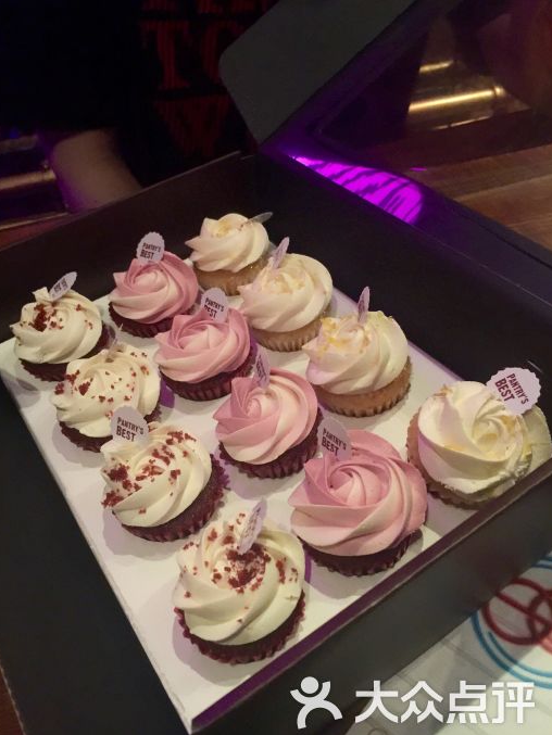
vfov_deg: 59.9
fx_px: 638
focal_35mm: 30
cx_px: 278
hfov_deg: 46.8
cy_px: 379
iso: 160
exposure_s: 1/4
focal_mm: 4.15
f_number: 2.2
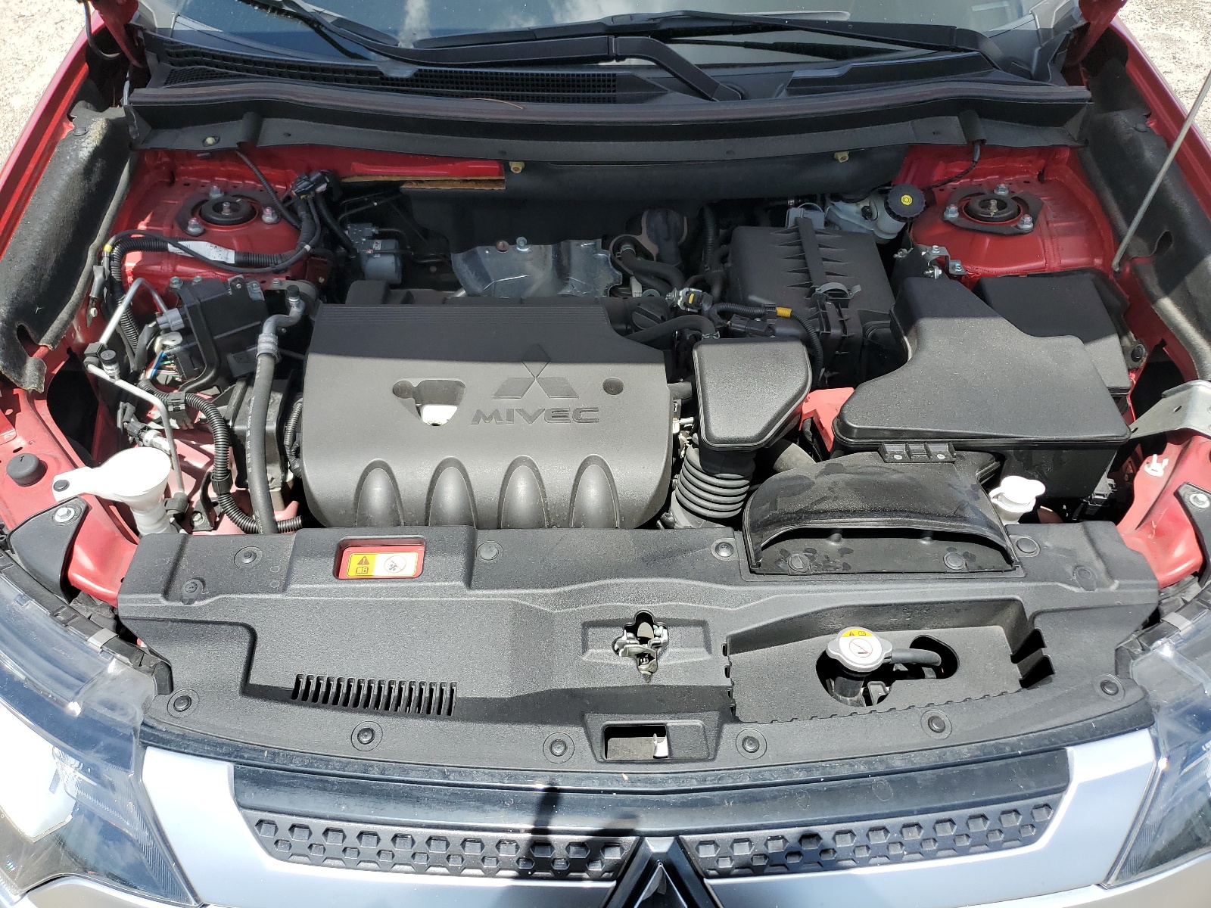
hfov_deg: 67.3
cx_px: 606
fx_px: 910
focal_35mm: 26
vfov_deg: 53.1
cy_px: 454
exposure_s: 1/1667
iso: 50
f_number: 1.5
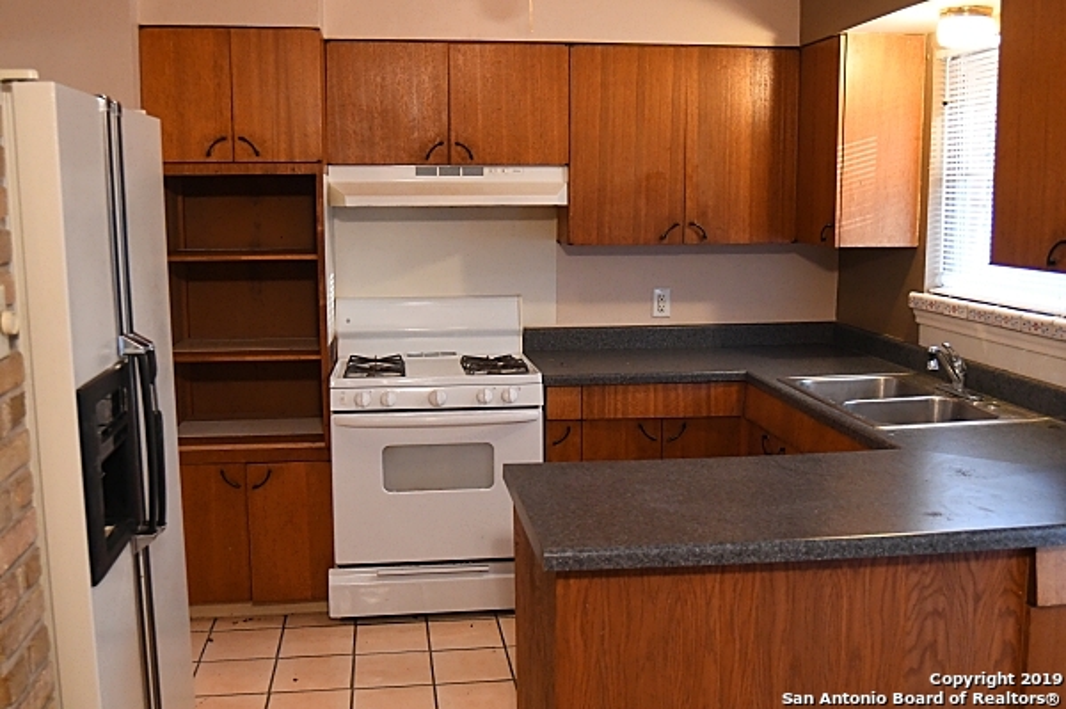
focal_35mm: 36
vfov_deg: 36.8
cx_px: 533
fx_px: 1065
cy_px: 354
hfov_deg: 53.2
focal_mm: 24
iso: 4000
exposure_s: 1/100
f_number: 5
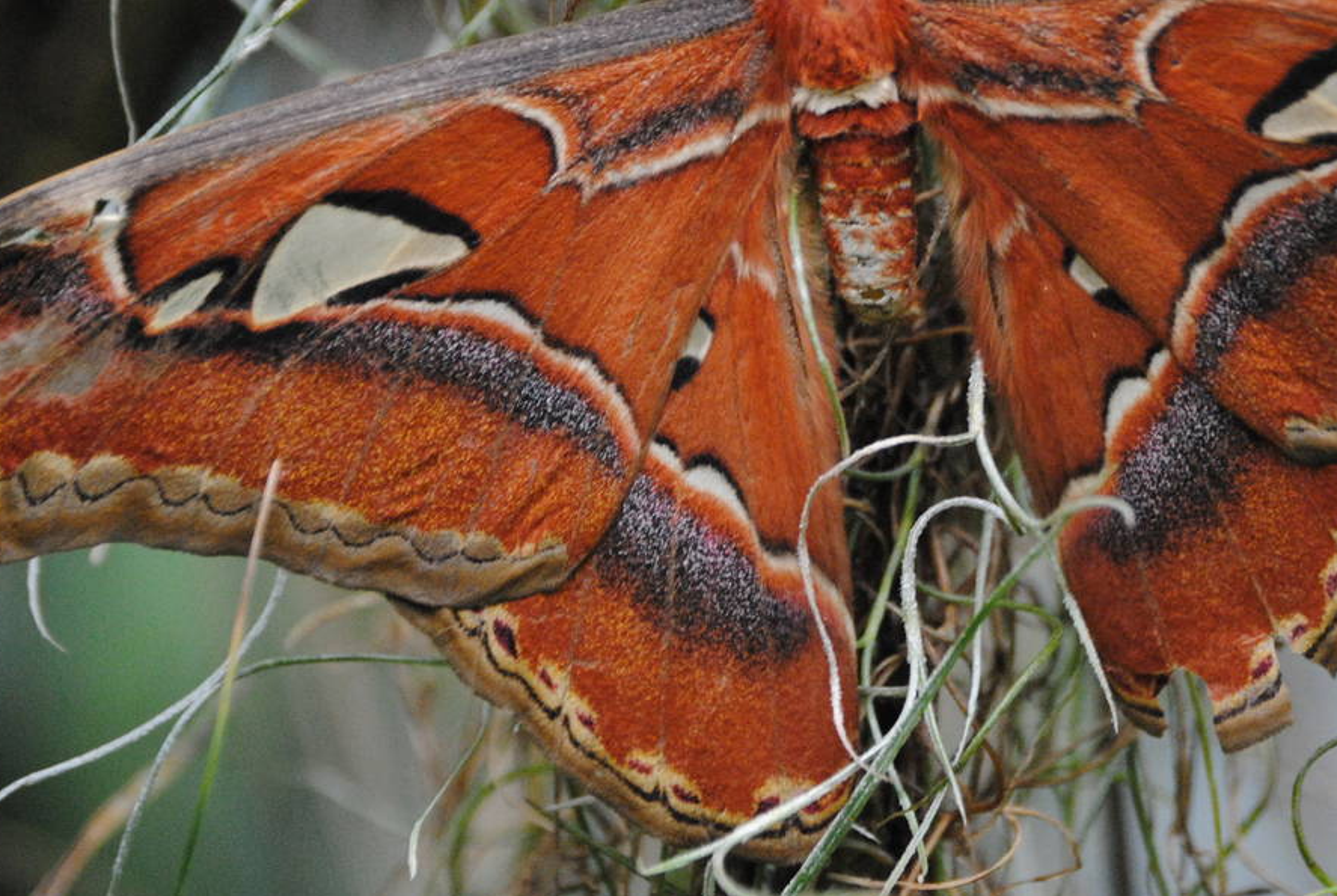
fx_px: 7847
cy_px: 289
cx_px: 797
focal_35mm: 211
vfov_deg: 6.5
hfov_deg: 9.7
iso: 900
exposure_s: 1/125
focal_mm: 78
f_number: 4.5
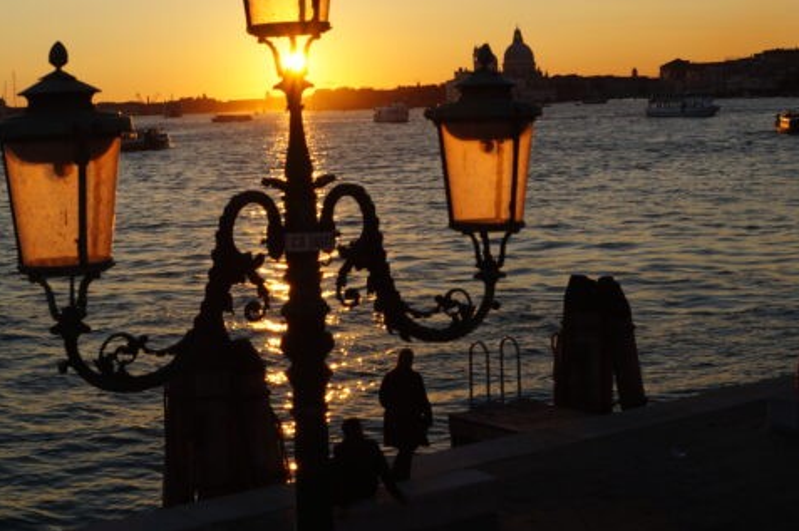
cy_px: 106
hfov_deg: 34.5
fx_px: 1286
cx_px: 397
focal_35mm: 58
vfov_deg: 23.0
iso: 100
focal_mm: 24
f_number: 10
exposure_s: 1/160
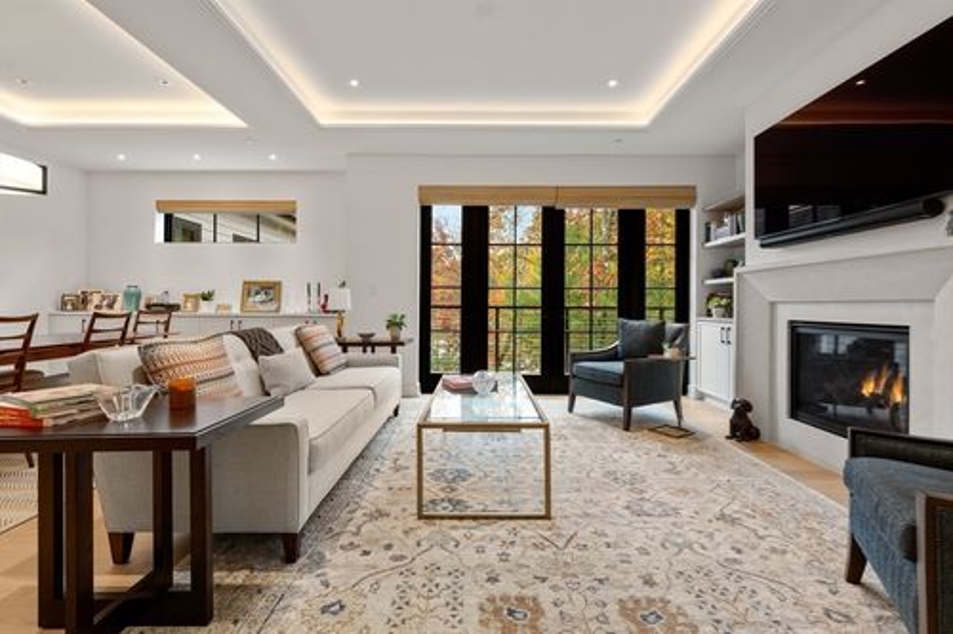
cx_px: 476
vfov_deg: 77.3
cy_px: 317
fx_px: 397
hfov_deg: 100.4
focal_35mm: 15
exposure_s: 1/6
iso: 500
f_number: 9
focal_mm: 15
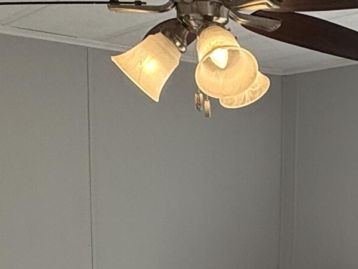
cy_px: 285
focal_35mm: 70
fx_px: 724
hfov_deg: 25.9
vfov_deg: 20.2
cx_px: 381
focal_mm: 2.22
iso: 64
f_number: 2.2
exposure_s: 1/120
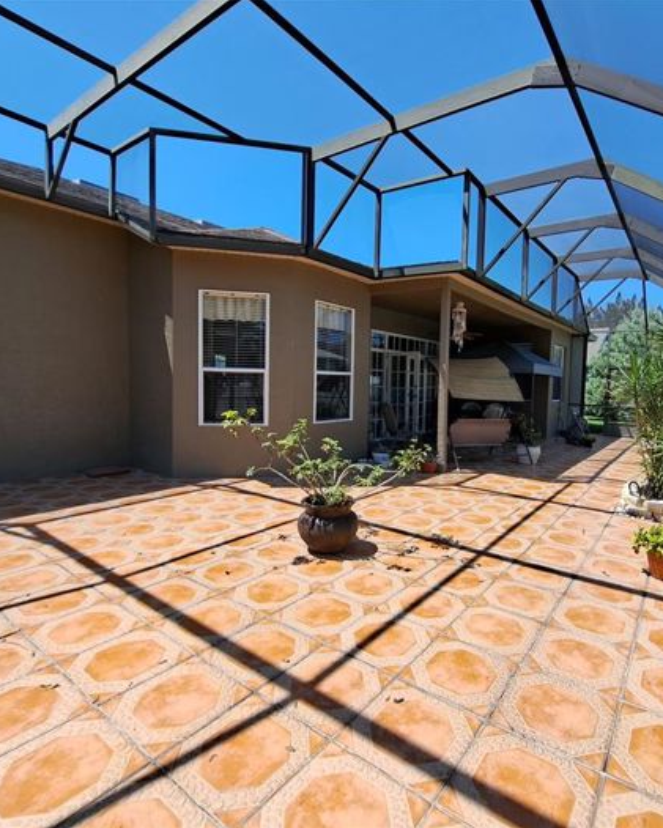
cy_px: 414
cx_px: 399
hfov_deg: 76.1
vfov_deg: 89.6
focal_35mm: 17
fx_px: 417
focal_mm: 1.74
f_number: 2.2
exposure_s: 1/623
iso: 50
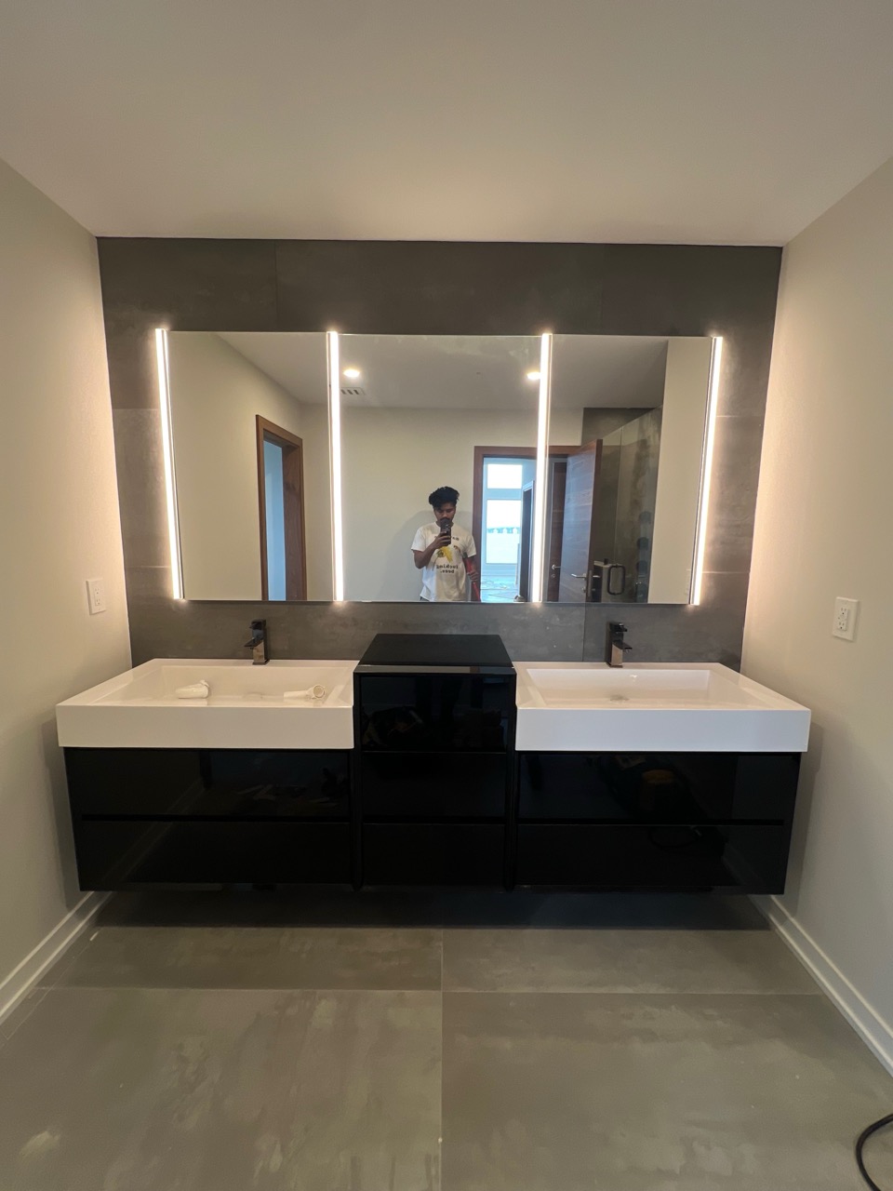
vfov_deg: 106.2
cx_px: 446
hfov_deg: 89.9
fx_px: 447
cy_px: 596
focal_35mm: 13
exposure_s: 1/60
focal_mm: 1.57
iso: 160
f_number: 1.8
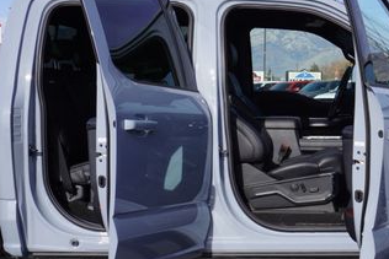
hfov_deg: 25.9
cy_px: 172
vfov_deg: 17.9
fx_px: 822
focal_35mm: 76
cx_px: 335
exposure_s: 1/160
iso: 100
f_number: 11
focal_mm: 25
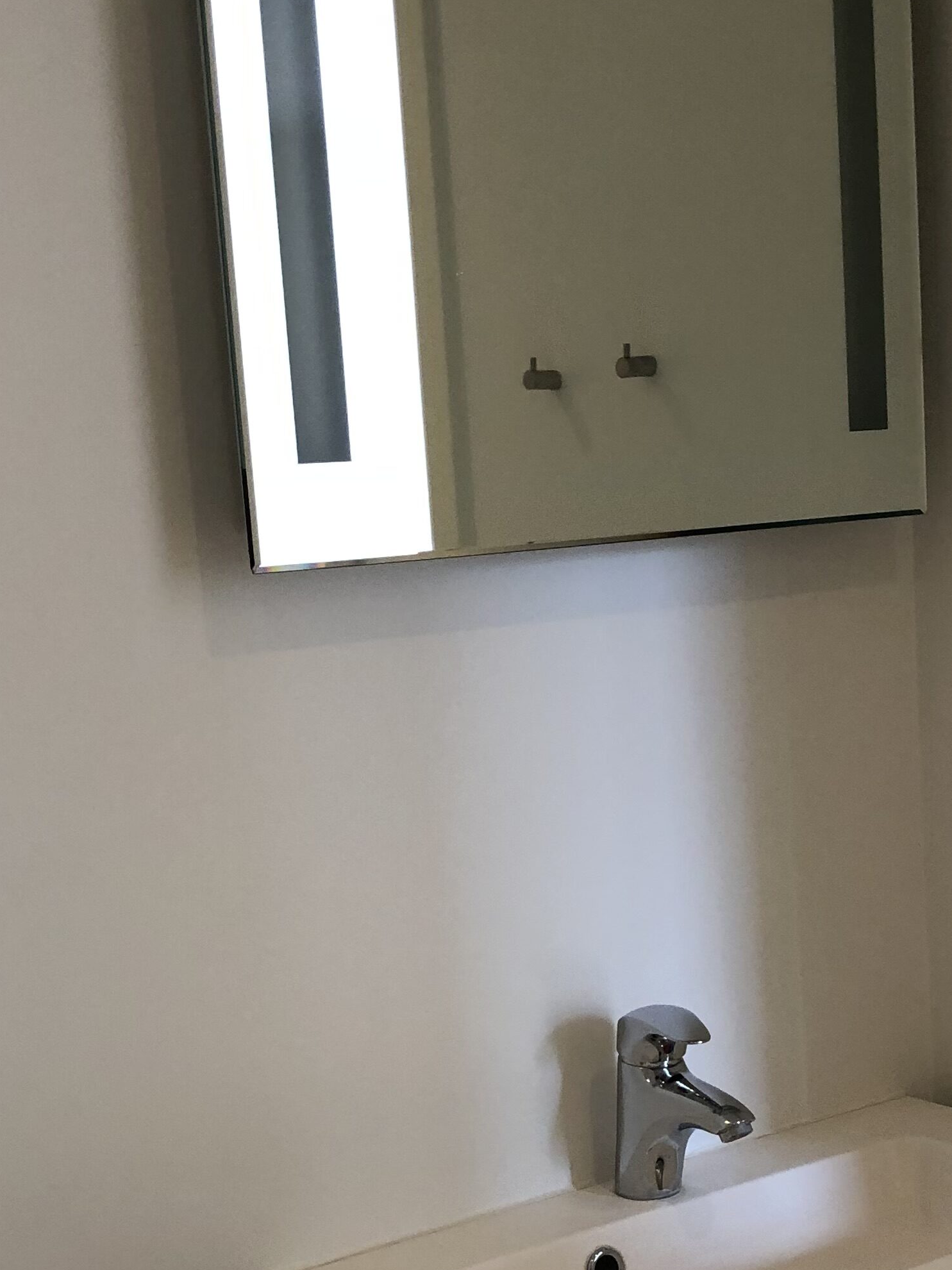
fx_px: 2091
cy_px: 887
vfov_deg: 33.4
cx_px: 474
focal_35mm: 57
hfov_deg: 25.7
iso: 32
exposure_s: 1/25
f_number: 1.8
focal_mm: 3.99
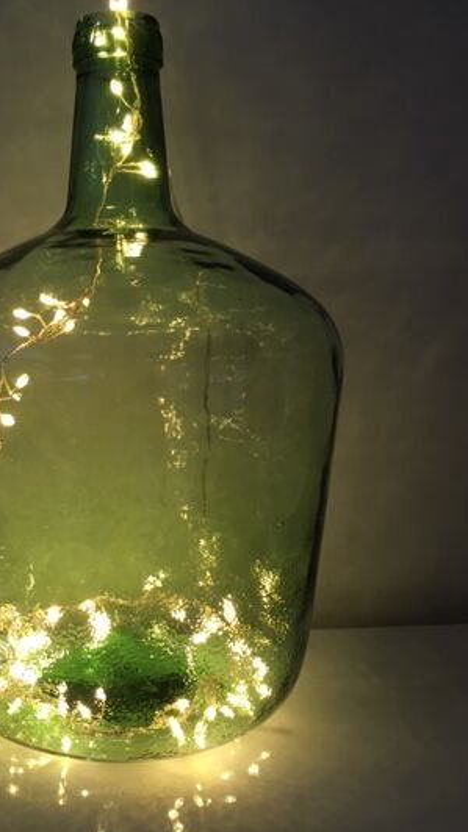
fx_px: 839
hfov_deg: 30.7
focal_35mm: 38
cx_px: 124
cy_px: 449
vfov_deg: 52.7
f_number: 2.2
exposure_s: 1/33
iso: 64
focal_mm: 4.15
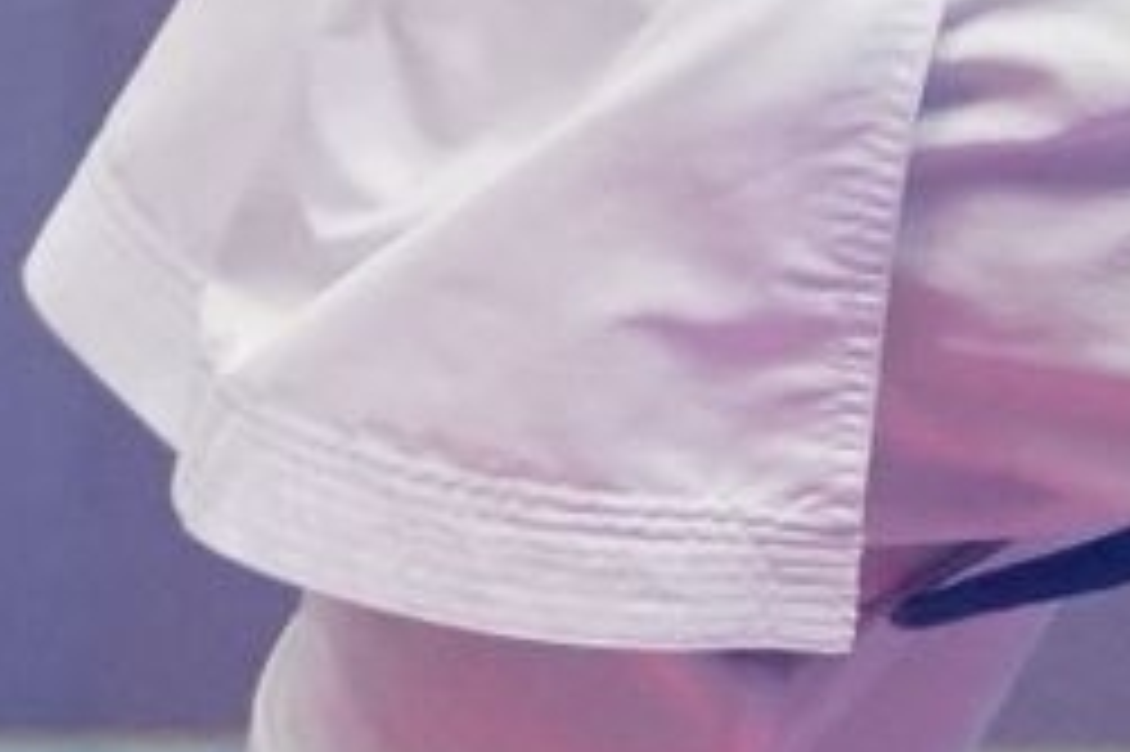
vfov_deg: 1.3
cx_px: 2386
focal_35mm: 1033
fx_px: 32402
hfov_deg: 2.0
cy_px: -1355
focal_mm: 96
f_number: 2.8
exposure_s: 1/1000
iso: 4000
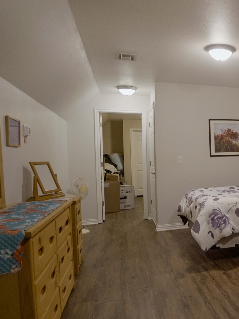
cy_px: 164
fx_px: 249
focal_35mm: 27
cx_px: 246
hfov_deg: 43.1
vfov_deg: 65.3
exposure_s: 1/4
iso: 400
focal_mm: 16
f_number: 8
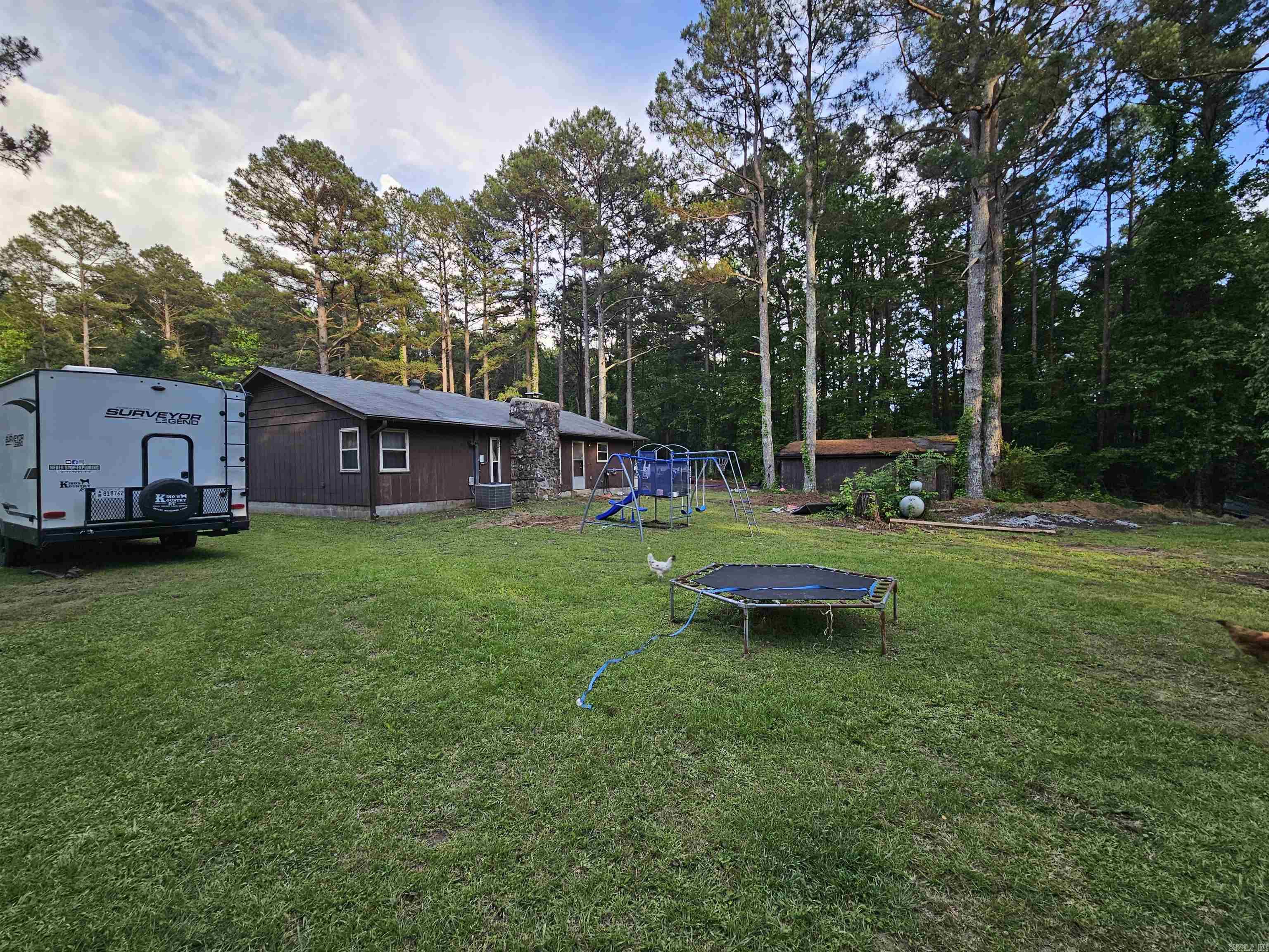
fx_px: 477
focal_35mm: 13
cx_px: 634
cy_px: 476
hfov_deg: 106.2
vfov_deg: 89.9
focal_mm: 2.2
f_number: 2.2
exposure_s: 1/222
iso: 50
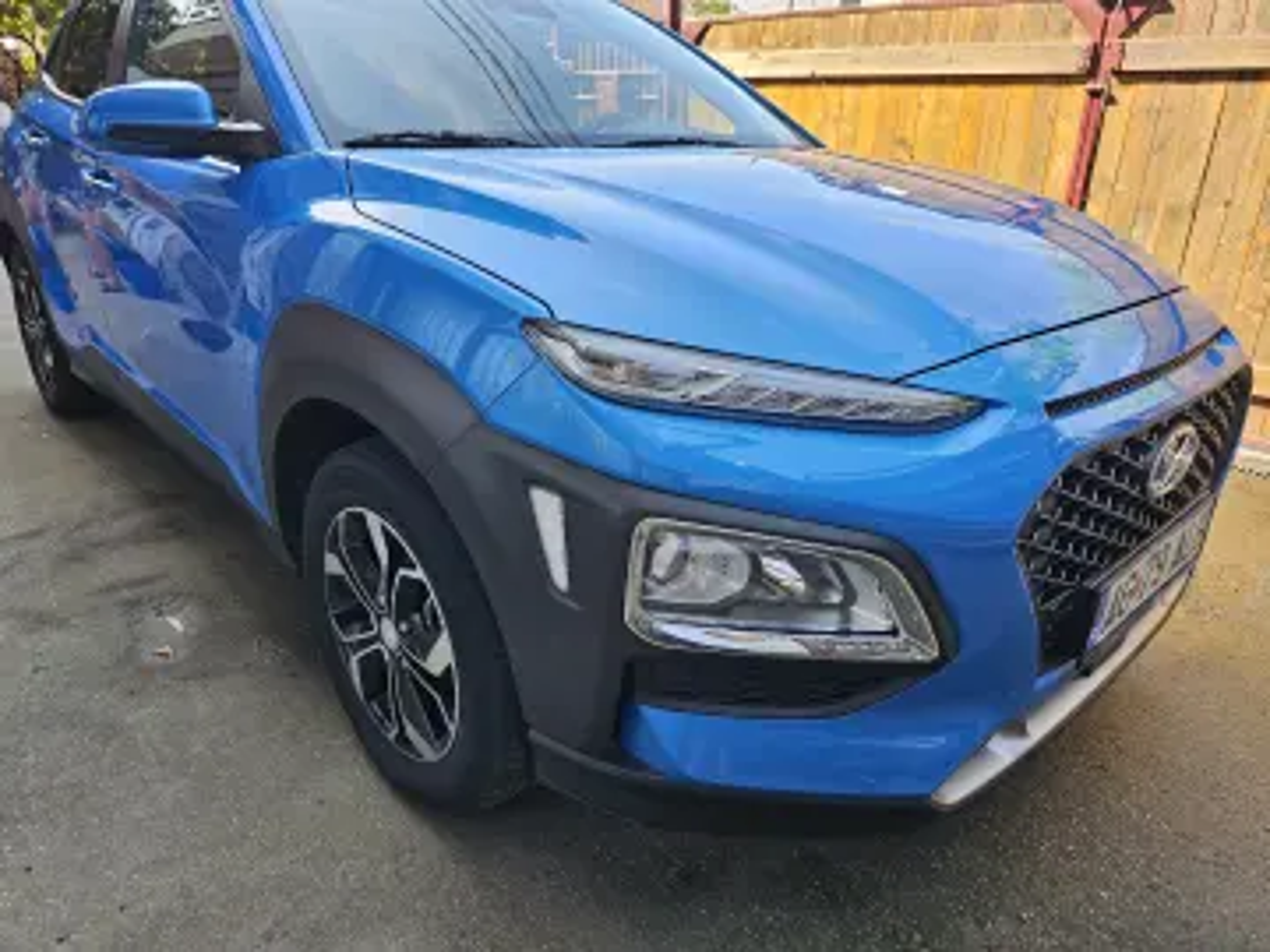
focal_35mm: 23
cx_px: 635
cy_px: 476
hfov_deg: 73.9
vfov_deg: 58.9
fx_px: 844
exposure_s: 1/100
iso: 20
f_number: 1.7
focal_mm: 6.3
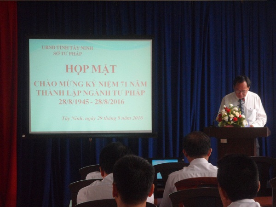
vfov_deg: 14.2
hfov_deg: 18.9
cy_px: 104
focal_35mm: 104
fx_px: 829
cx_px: 138
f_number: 5.1
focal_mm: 19.6
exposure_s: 1/45
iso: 400
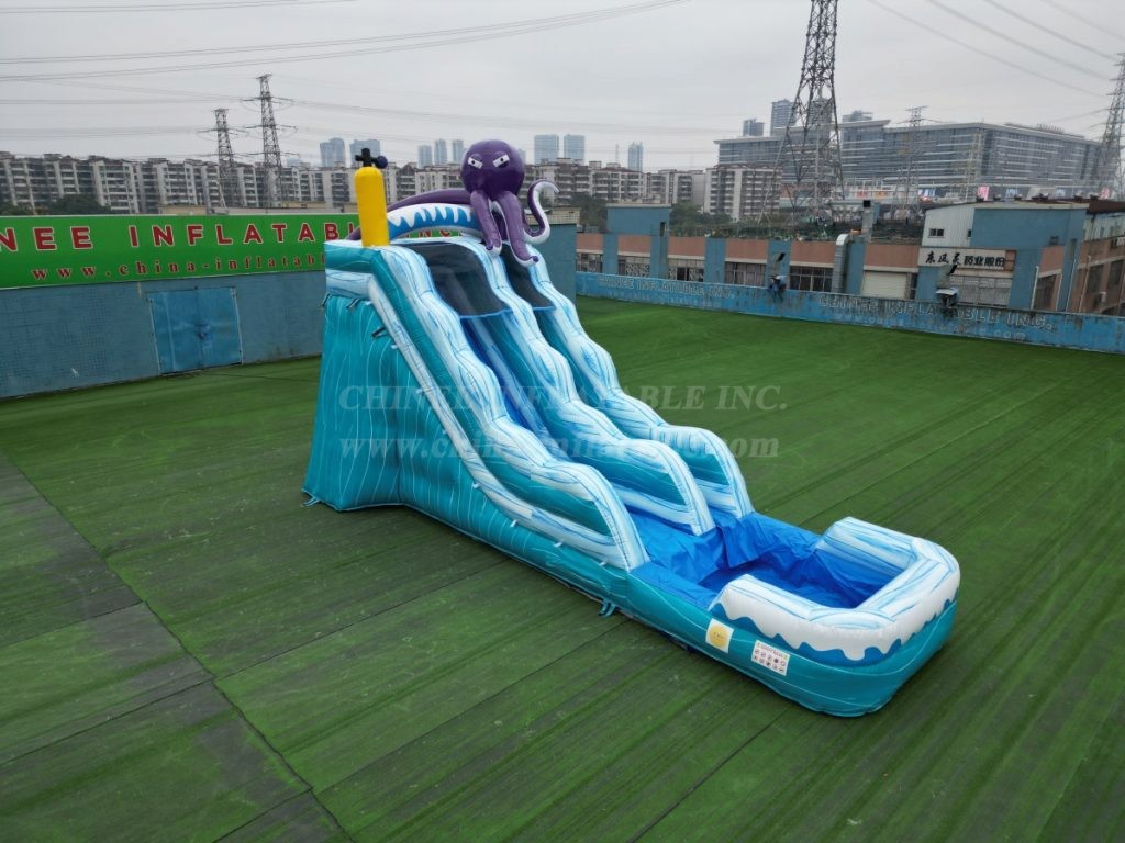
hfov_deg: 71.6
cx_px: 562
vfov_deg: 56.8
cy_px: 422
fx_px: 780
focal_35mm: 24
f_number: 1.7
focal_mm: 6.72
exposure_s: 1/1250
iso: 130
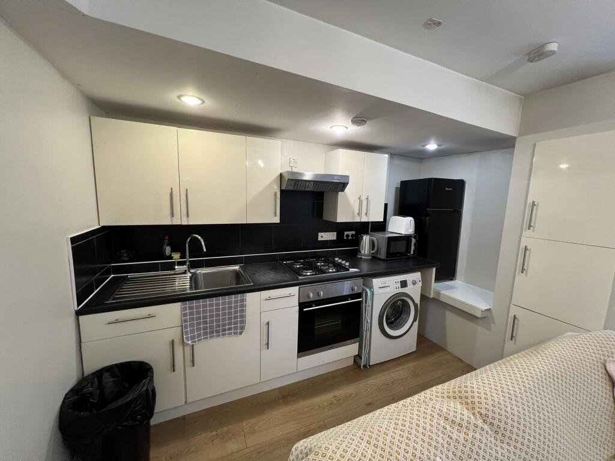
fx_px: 231
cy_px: 230
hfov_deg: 106.2
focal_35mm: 13
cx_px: 308
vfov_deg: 89.9
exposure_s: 1/100
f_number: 1.8
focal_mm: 1.57
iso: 250
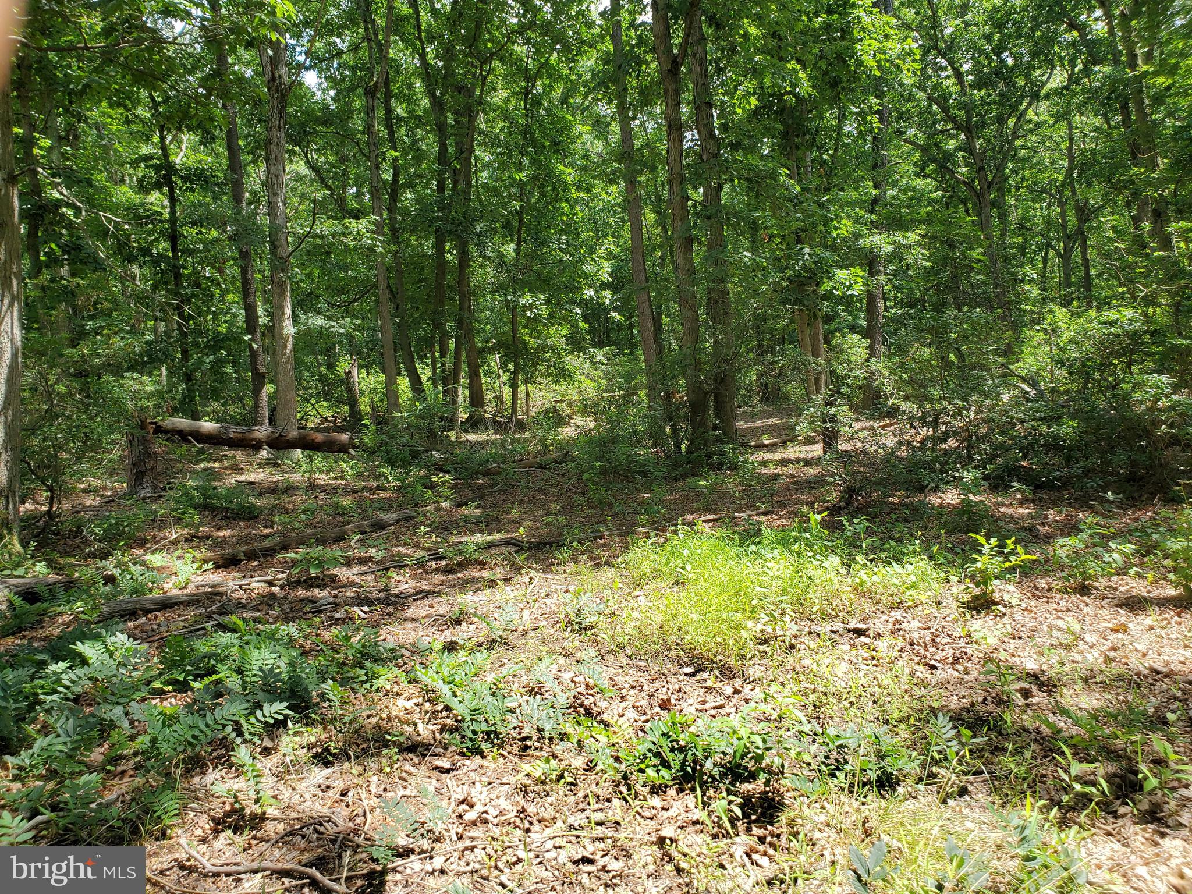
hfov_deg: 67.3
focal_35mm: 26
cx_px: 596
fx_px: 895
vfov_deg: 53.1
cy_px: 447
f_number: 2.4
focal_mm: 4.3
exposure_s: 1/372
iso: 50
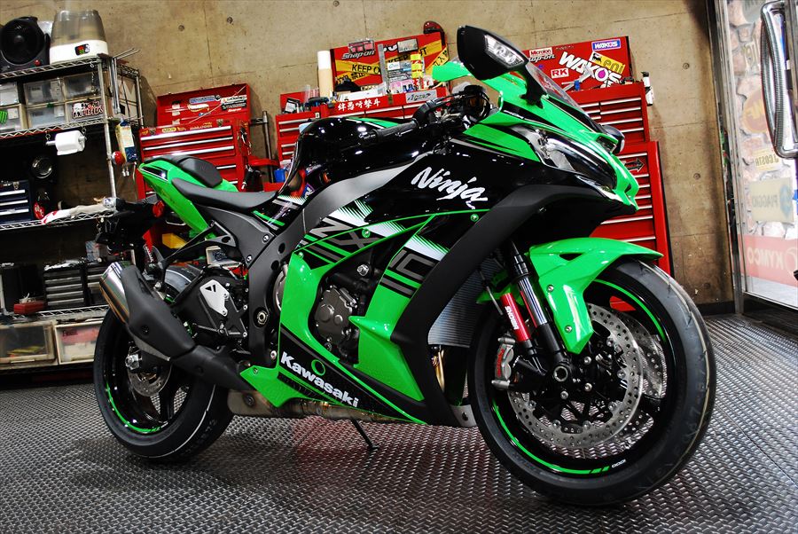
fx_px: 799
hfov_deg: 53.1
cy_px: 267
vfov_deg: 37.0
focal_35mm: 36
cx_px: 399
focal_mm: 24
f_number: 4.2
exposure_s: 1/25
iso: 800
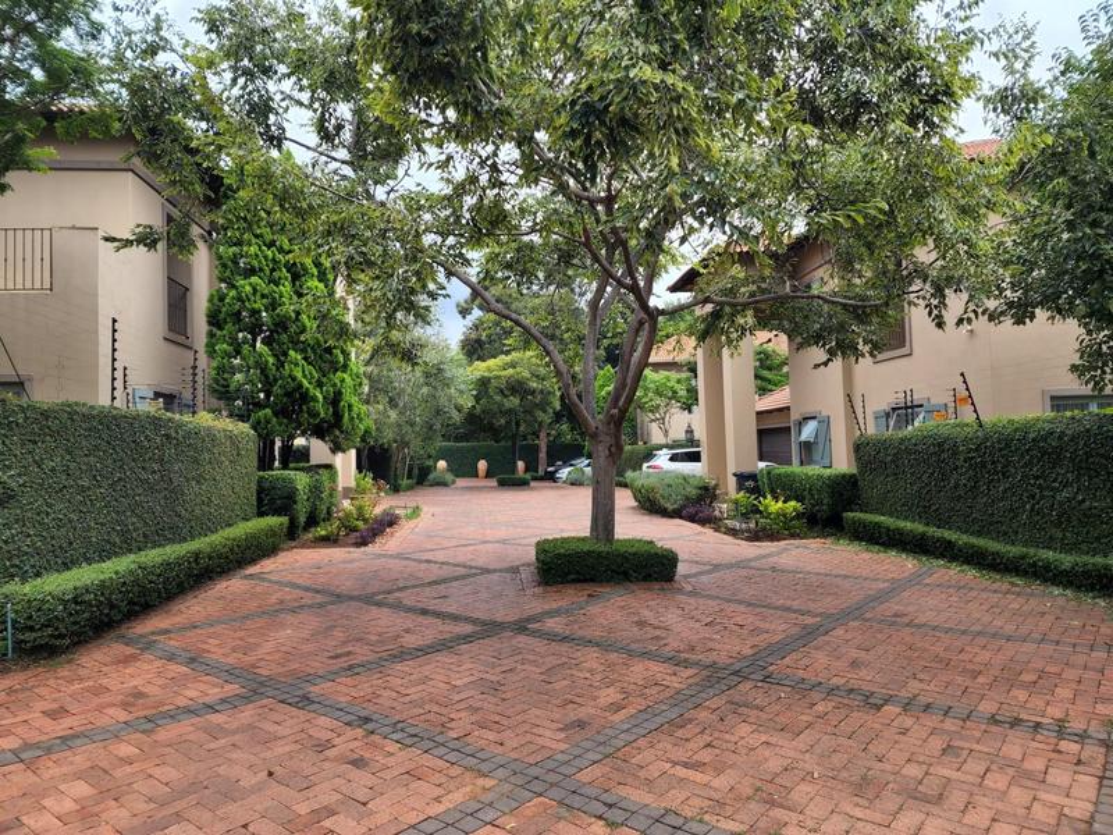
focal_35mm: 23
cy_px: 418
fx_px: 740
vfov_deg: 58.9
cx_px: 556
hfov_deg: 73.9
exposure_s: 1/279
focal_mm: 6.4
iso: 12
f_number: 1.8
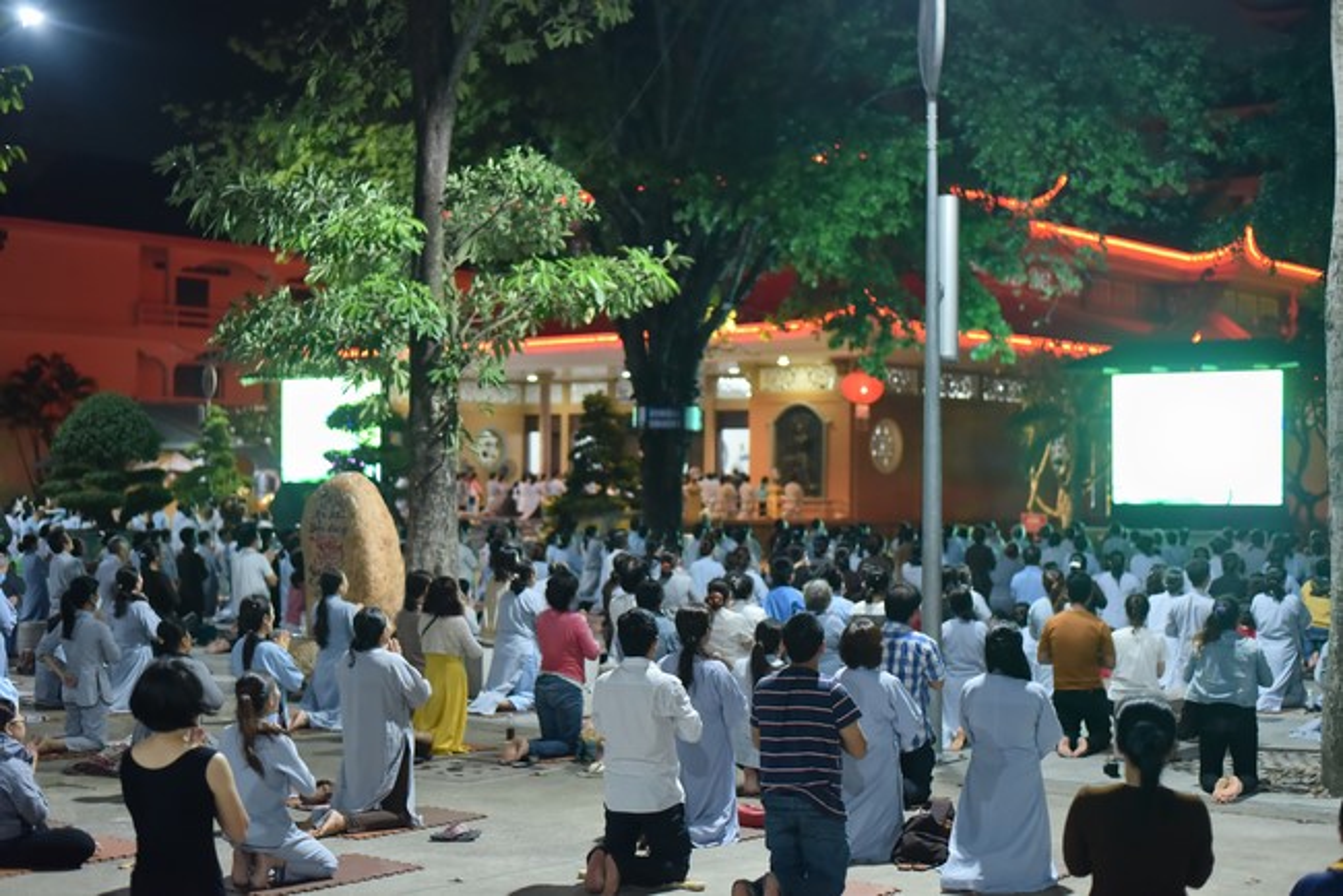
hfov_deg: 39.6
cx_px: 672
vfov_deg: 27.0
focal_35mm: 50
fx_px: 1866
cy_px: 448
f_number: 2.2
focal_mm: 50
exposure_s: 1/160
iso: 2000
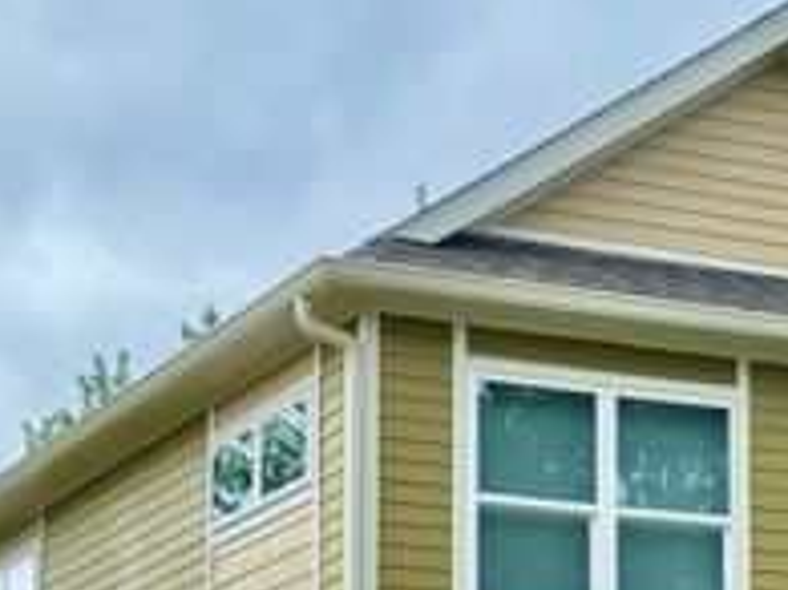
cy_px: 681
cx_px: 610
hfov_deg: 15.9
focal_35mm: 123
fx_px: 2798
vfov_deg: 11.8
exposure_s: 1/544
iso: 64
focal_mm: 6.76
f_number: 1.78
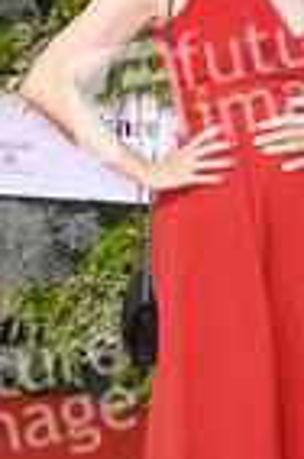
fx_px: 1973
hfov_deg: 8.7
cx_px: 323
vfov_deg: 13.3
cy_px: 249
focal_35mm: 155
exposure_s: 1/250
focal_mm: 55
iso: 400
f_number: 6.3
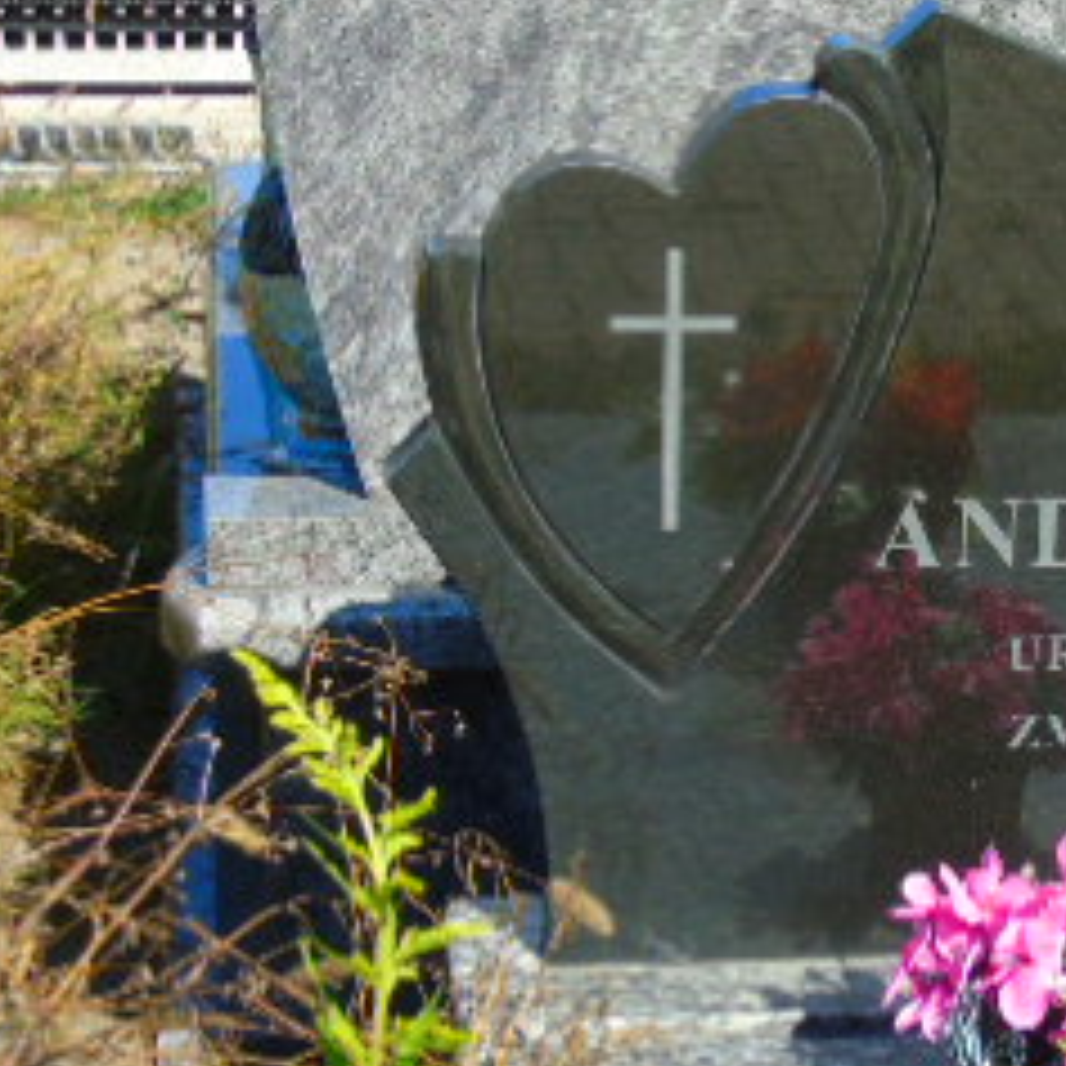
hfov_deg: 15.6
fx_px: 3832
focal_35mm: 110
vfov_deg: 15.8
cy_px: 670
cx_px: 1021
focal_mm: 8.2
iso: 80
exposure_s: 1/400
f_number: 4.1
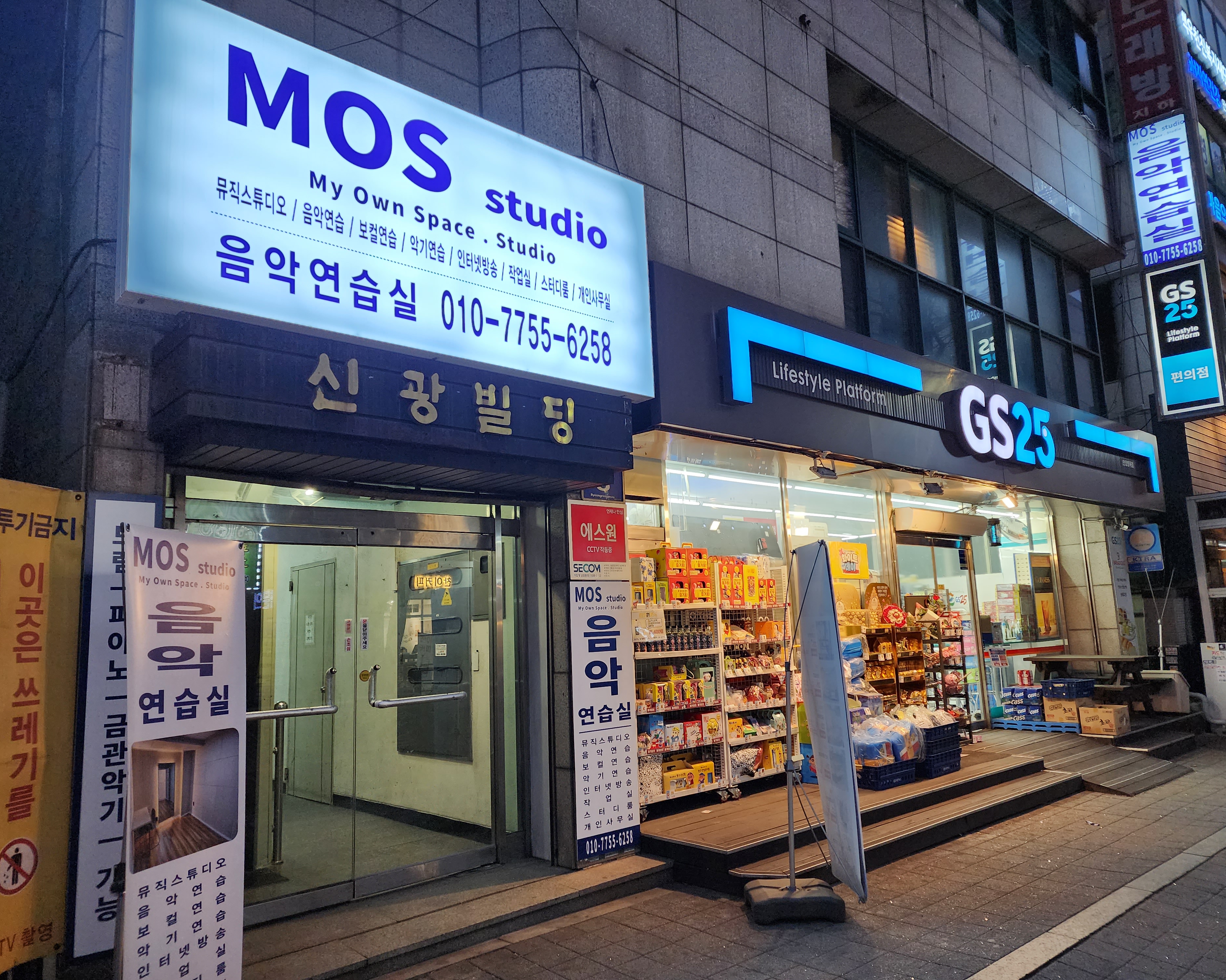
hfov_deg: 70.3
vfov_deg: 58.8
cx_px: 616
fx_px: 871
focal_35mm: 24
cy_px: 490
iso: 250
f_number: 1.8
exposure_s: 1/120
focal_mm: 6.4
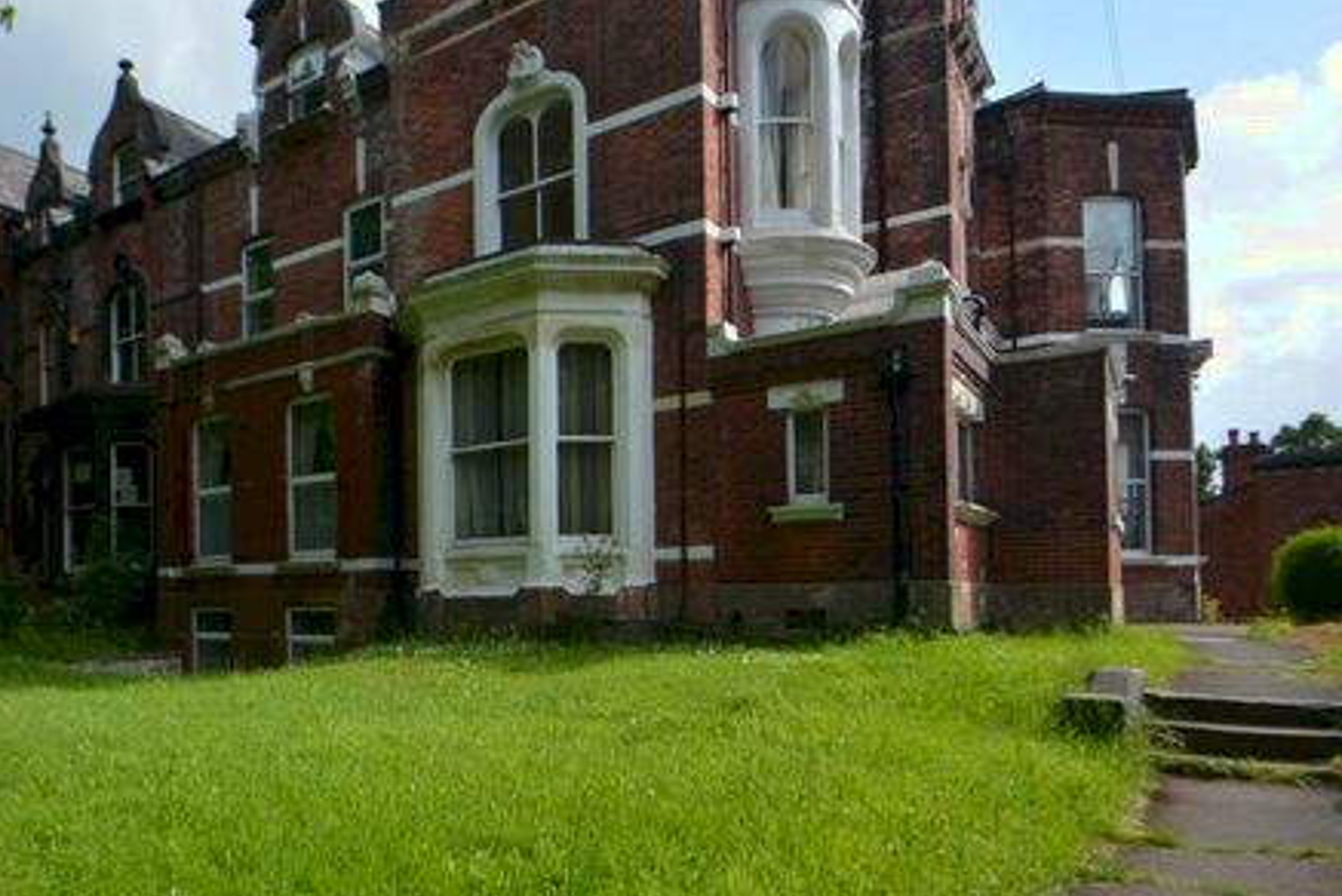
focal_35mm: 24
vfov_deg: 52.1
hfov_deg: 72.5
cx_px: 504
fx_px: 895
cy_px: 608
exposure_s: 1/250
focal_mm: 10
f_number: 8
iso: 180
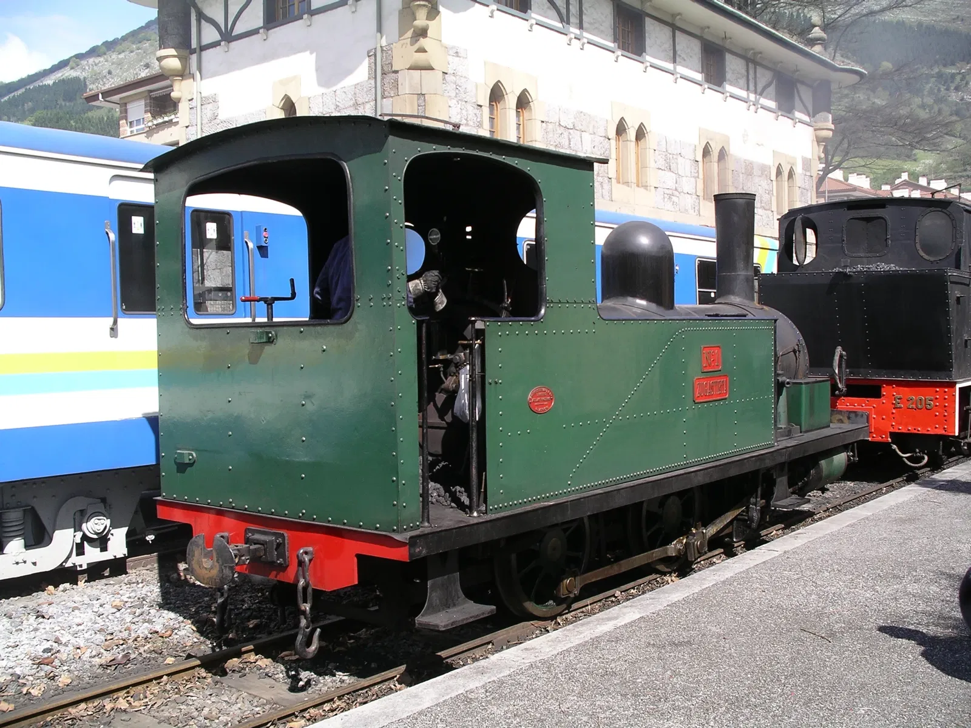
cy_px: 364
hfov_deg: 50.1
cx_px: 486
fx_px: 1038
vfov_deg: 38.7
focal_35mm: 37
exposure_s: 1/300
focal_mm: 7.8
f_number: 4.3
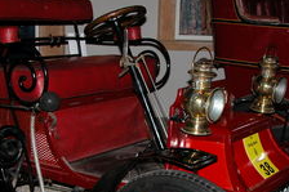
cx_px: 144
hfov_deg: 30.1
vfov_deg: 20.1
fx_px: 537
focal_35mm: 67
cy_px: 147
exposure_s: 1/60
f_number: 2.8
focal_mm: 9.2
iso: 100
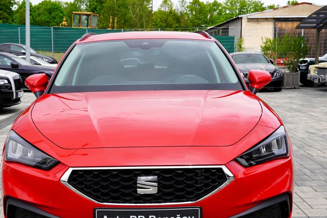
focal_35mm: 54
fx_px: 490
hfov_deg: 36.8
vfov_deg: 25.0
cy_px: 138
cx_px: 142
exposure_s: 1/125
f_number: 8
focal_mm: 34
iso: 100
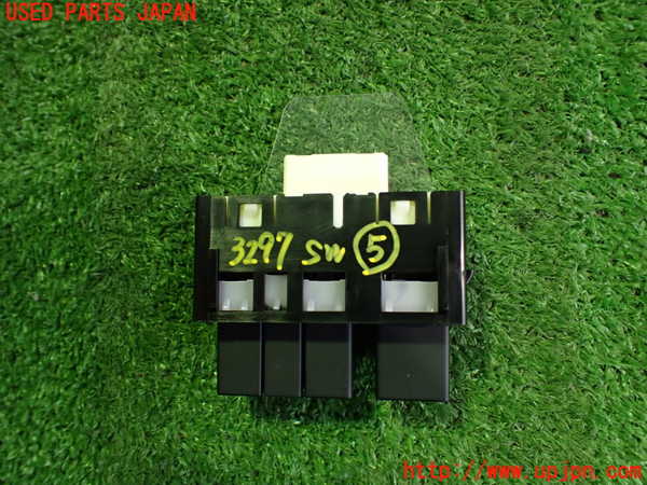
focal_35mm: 30
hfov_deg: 60.0
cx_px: 324
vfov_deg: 46.8
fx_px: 561
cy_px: 242
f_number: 2.3
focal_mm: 5.4
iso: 800
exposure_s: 1/60
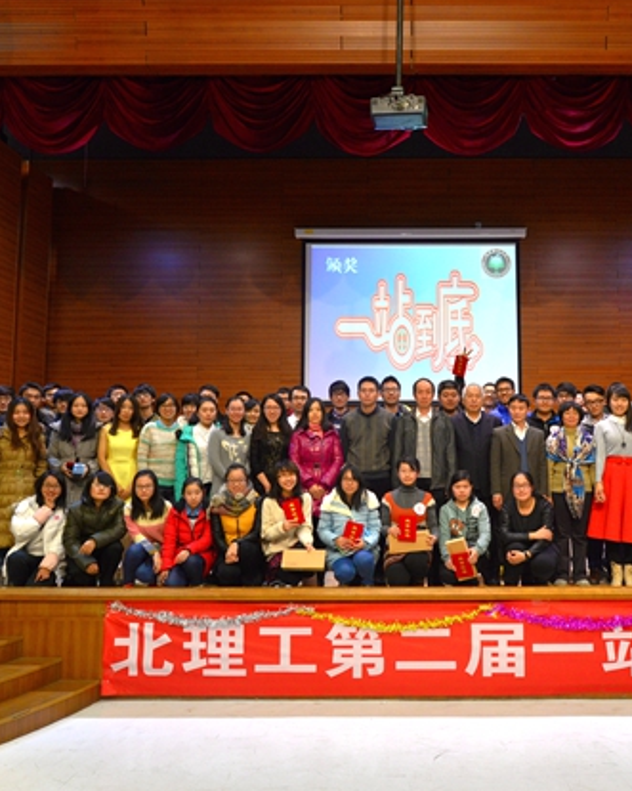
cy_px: 400
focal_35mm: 29
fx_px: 678
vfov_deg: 60.5
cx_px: 397
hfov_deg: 49.4
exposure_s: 1/160
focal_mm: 20
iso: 1600
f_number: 4
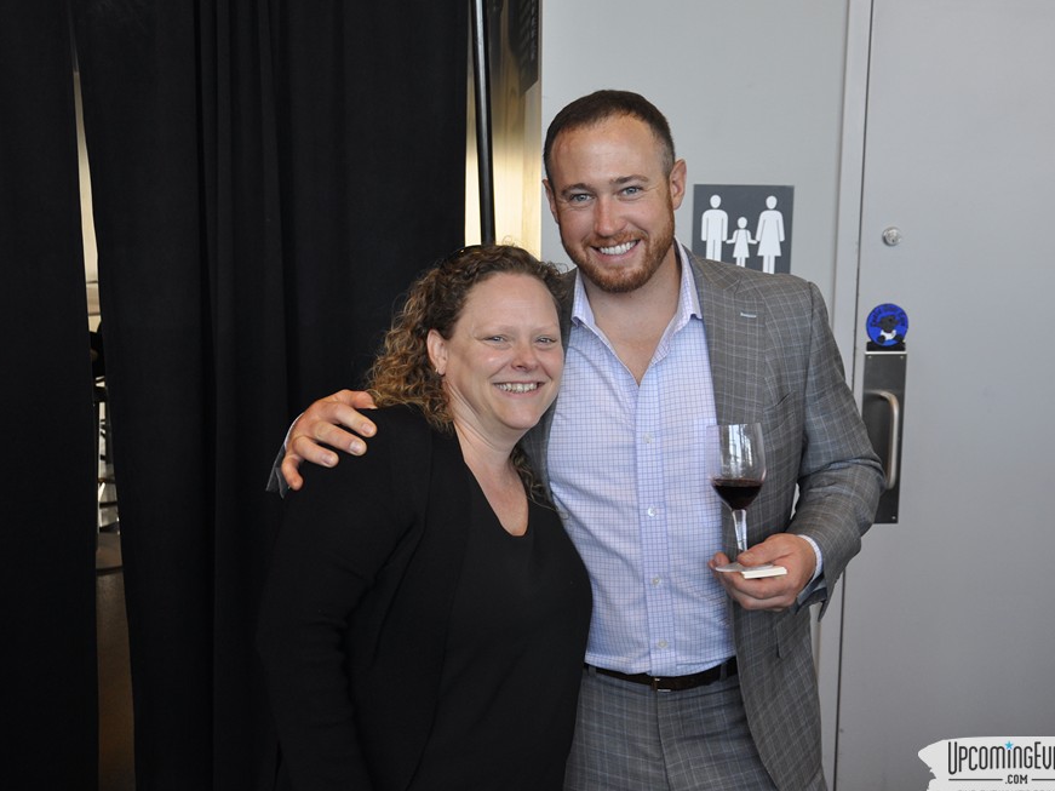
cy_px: 400
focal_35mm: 43
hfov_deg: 43.9
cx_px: 517
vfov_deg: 33.6
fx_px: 1310
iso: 400
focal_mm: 26
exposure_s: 1/60
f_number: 5
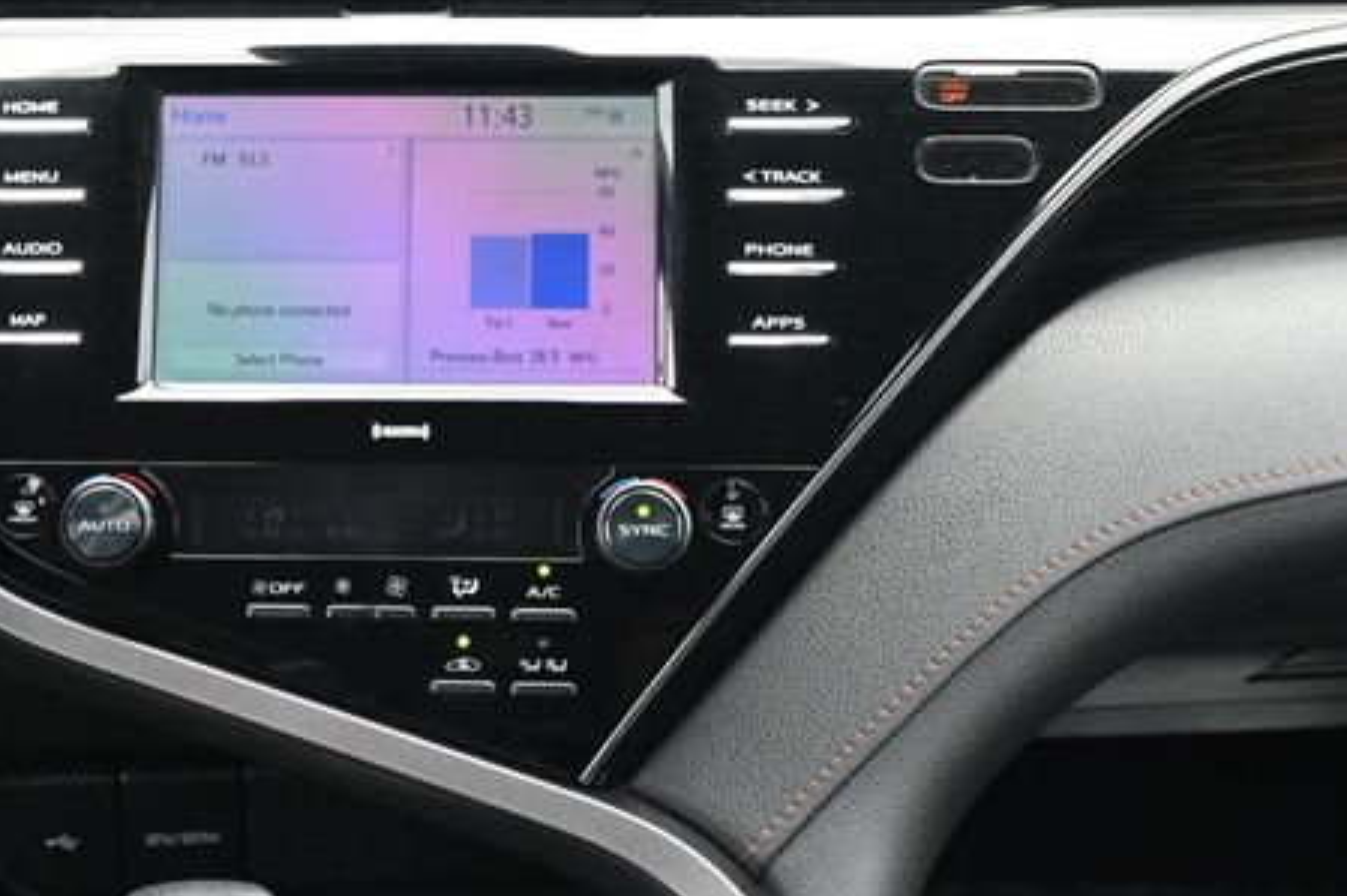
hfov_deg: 29.7
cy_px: 345
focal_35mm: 67
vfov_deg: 20.2
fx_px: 2519
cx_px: 423
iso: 1000
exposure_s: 1/125
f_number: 5
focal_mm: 31.5
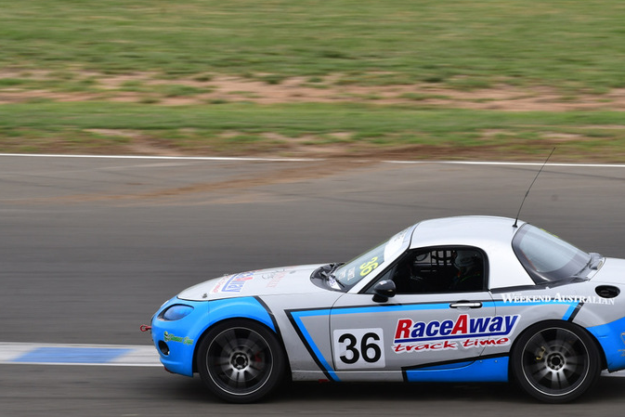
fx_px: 8977
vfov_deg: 2.7
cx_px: 361
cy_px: 212
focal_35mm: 517
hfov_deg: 4.0
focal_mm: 290
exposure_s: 1/200
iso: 250
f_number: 13
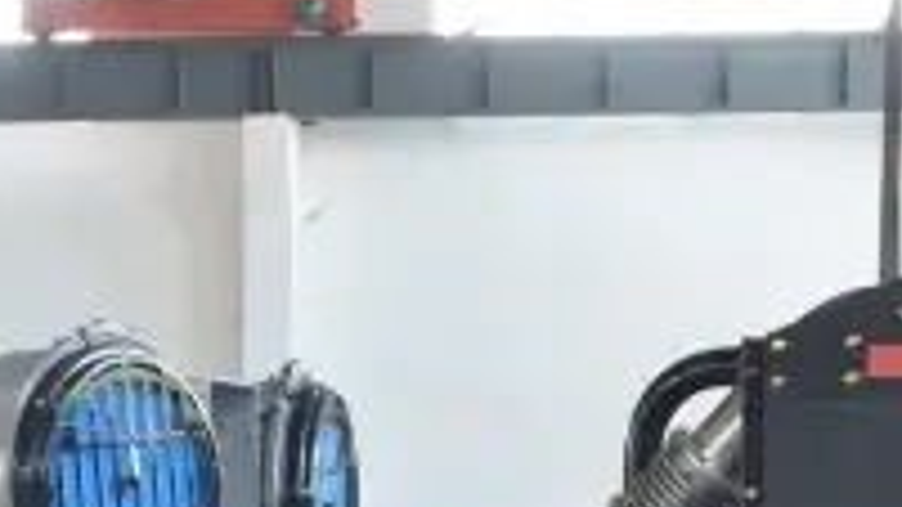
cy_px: 830
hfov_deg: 10.1
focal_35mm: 212
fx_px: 5070
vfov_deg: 5.7
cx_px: 193
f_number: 4.2
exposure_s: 1/20
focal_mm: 34
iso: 400
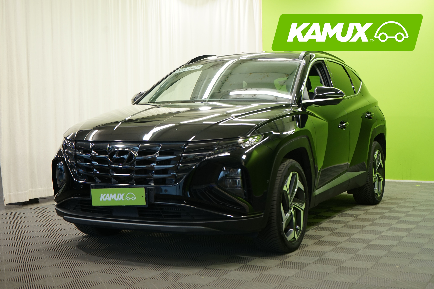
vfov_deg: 25.5
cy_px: 144
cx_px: 217
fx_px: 639
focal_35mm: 53
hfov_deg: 37.5
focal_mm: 53
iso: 640
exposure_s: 1/30
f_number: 5
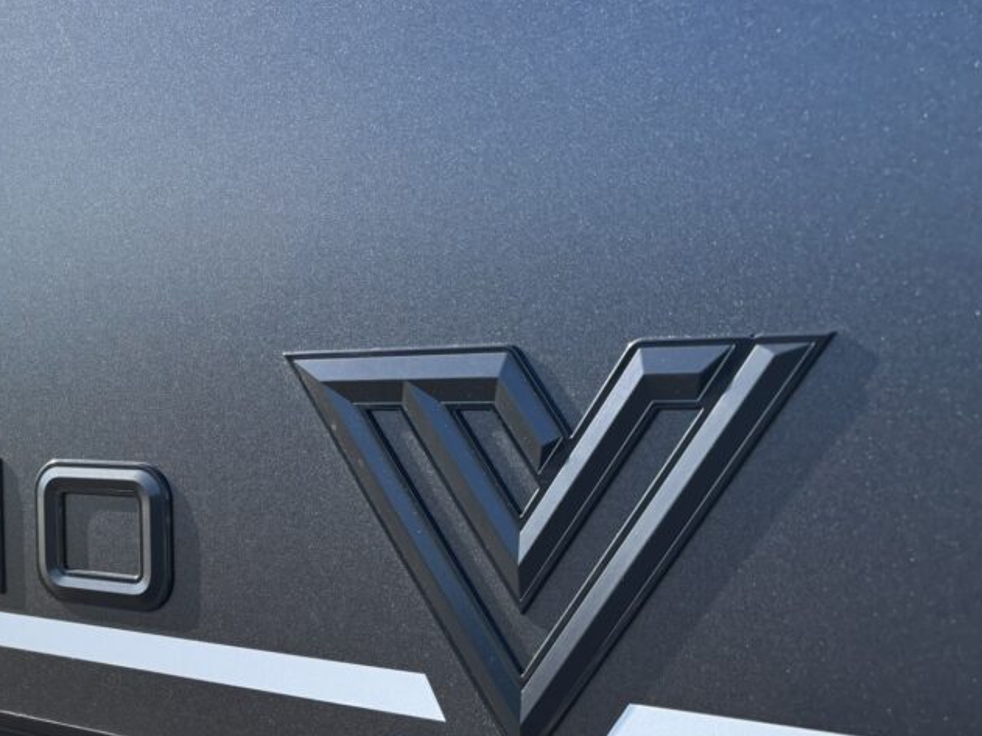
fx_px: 1248
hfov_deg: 41.1
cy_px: 462
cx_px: 192
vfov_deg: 32.7
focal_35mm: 44
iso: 50
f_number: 1.6
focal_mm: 5.96
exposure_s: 1/1047
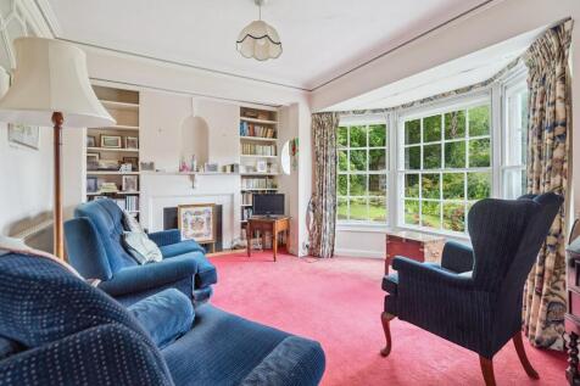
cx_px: 290
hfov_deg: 96.8
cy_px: 193
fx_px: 258
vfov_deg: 73.7
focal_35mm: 16
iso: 320
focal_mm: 16
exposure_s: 1/30
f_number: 5
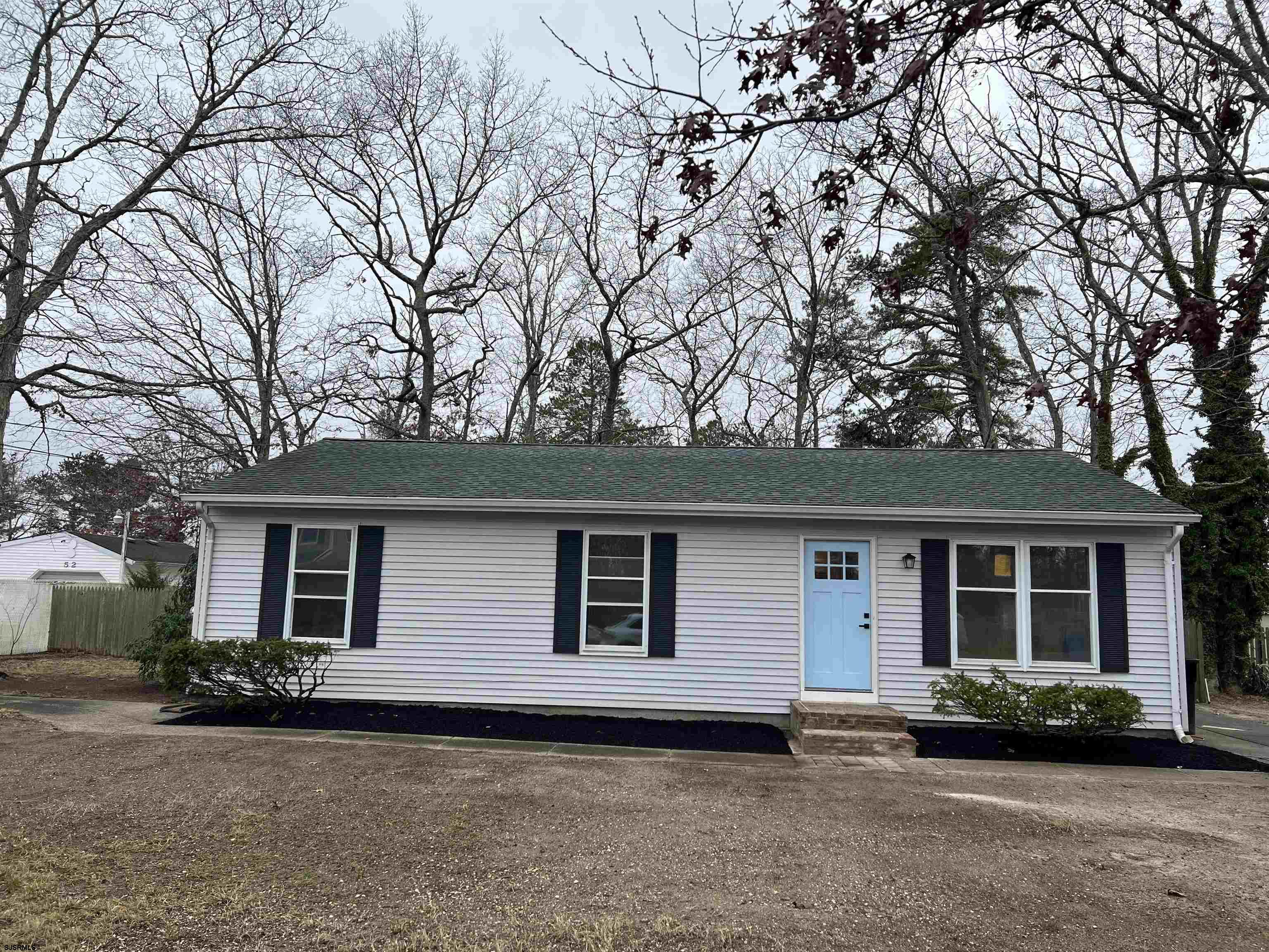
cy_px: 476
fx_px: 953
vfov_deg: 53.1
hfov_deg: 67.3
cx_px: 634
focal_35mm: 26
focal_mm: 5.7
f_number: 1.5
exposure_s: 1/957
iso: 50
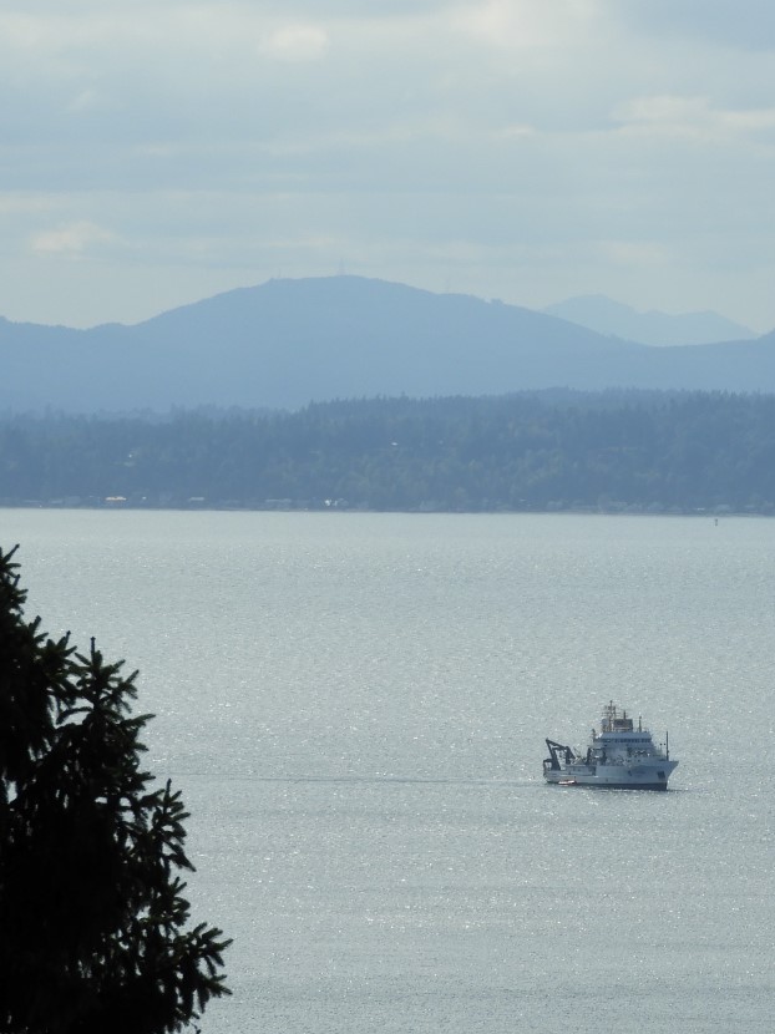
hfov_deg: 4.3
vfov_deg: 5.7
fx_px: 10364
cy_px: 552
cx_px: 787
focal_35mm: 347
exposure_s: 1/1000
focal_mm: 35.8
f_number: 5.3
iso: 100
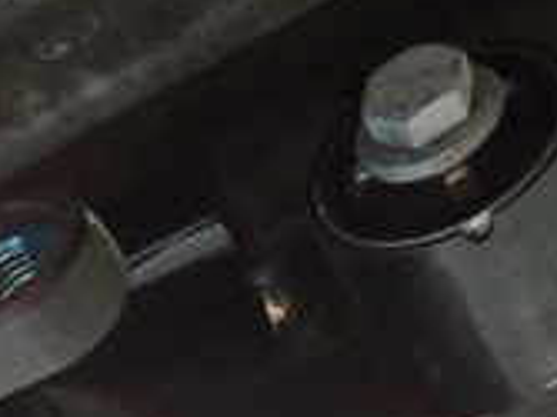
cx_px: 240
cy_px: 654
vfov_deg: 15.0
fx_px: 1447
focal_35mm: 90
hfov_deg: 21.8
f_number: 2
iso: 500
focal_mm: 4.5
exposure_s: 1/30
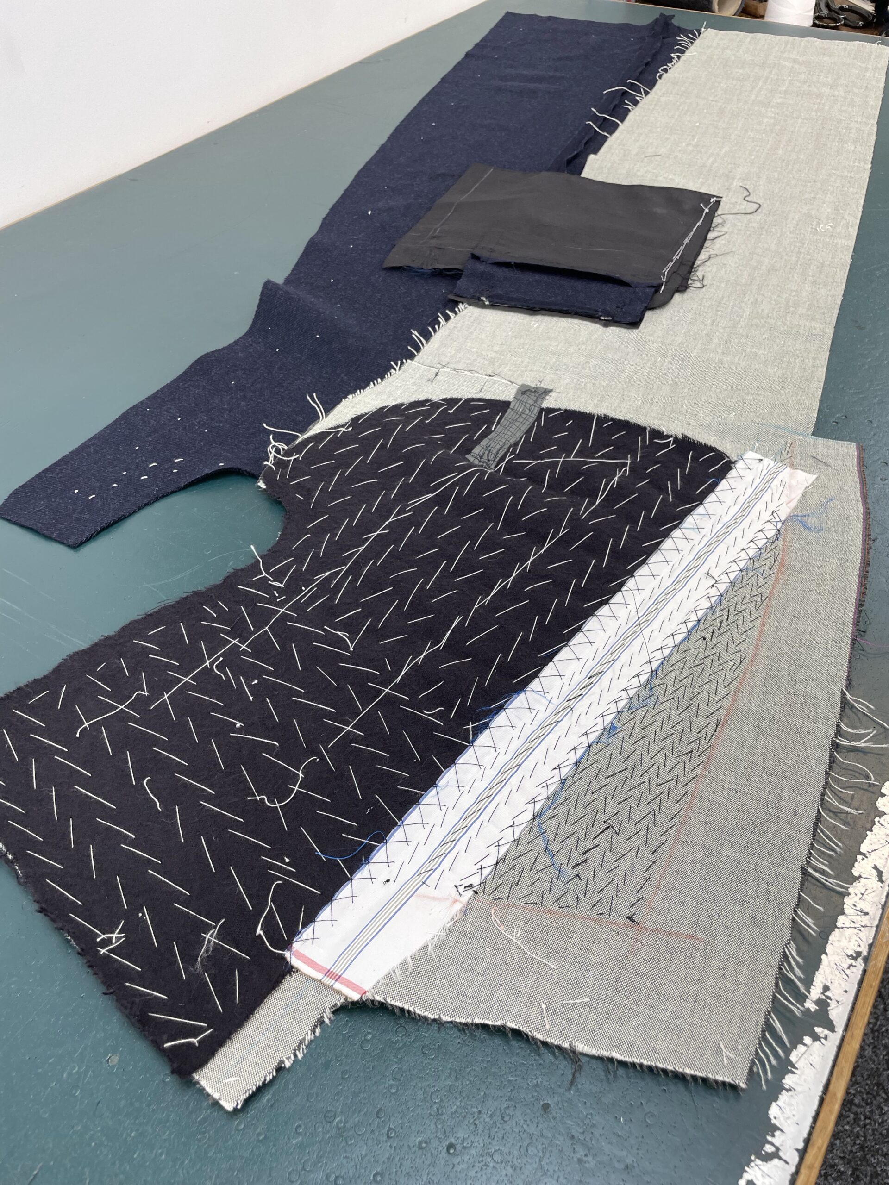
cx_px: 444
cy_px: 592
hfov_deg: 53.1
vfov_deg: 67.3
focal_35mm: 26
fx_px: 890
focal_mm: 4.2
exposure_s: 1/100
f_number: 1.6
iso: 50
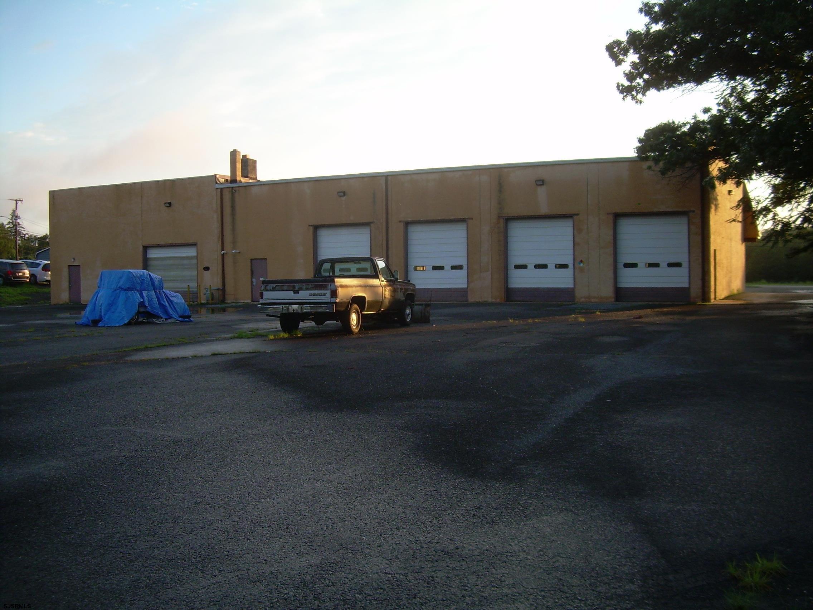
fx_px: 892
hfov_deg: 49.0
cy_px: 305
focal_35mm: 38
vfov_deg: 37.7
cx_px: 406
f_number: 2.8
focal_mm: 6.3
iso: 50
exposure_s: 1/250
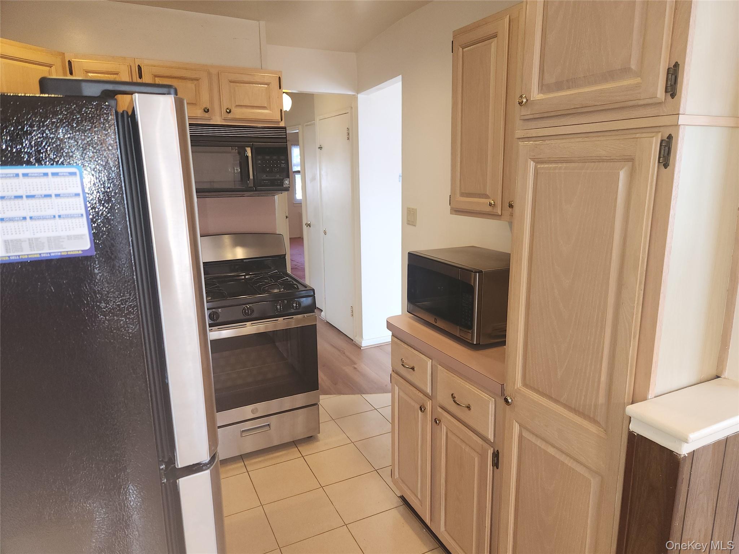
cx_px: 370
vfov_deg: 58.9
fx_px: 491
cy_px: 277
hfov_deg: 73.9
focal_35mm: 23
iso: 80
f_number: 1.8
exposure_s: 1/60
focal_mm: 5.4
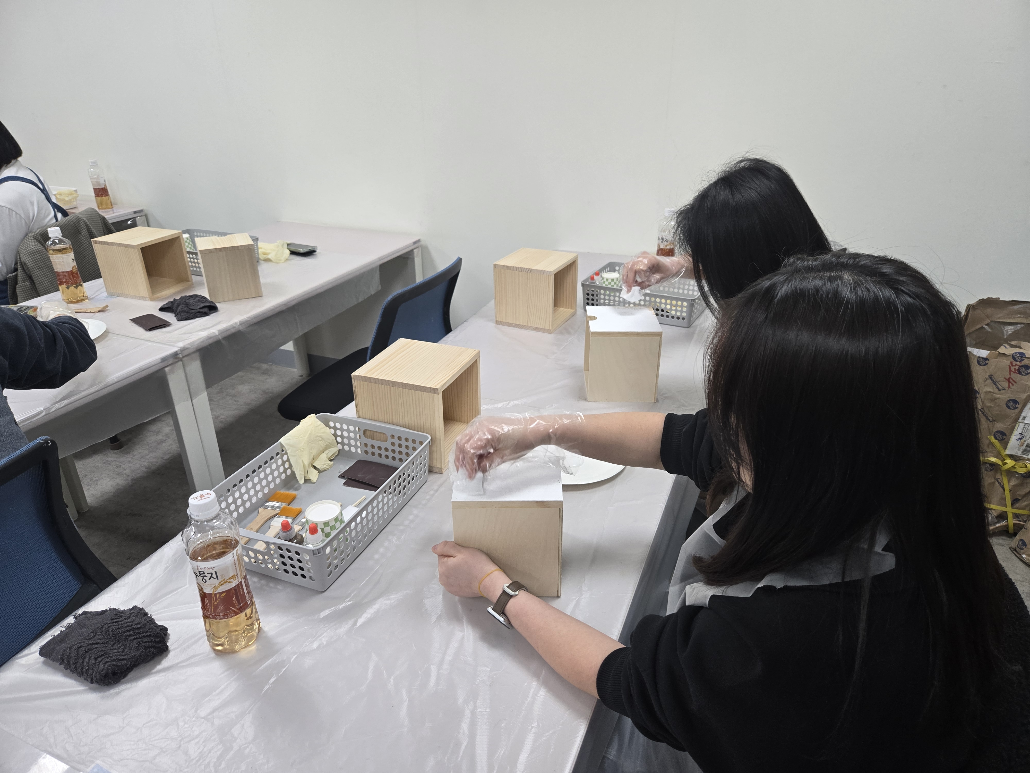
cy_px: 386
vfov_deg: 58.9
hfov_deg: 73.9
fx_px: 684
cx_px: 515
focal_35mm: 23
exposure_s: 1/120
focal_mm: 5.4
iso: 100
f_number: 1.8
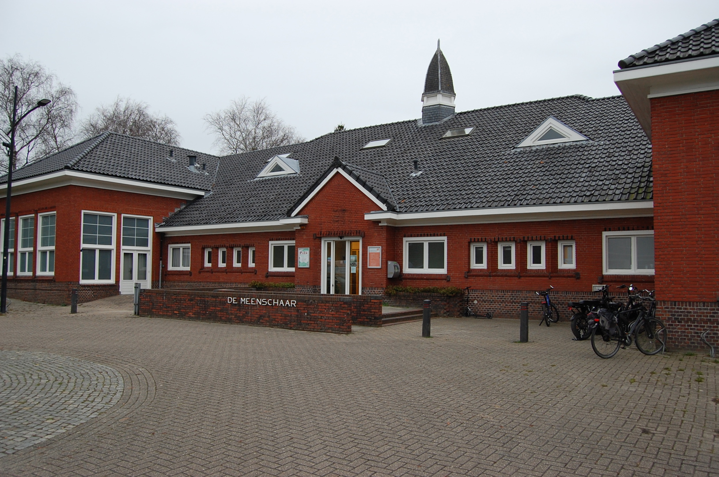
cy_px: 238
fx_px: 538
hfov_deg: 67.5
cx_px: 360
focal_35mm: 27
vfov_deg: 47.8
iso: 400
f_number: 4.5
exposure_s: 1/80
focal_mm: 18
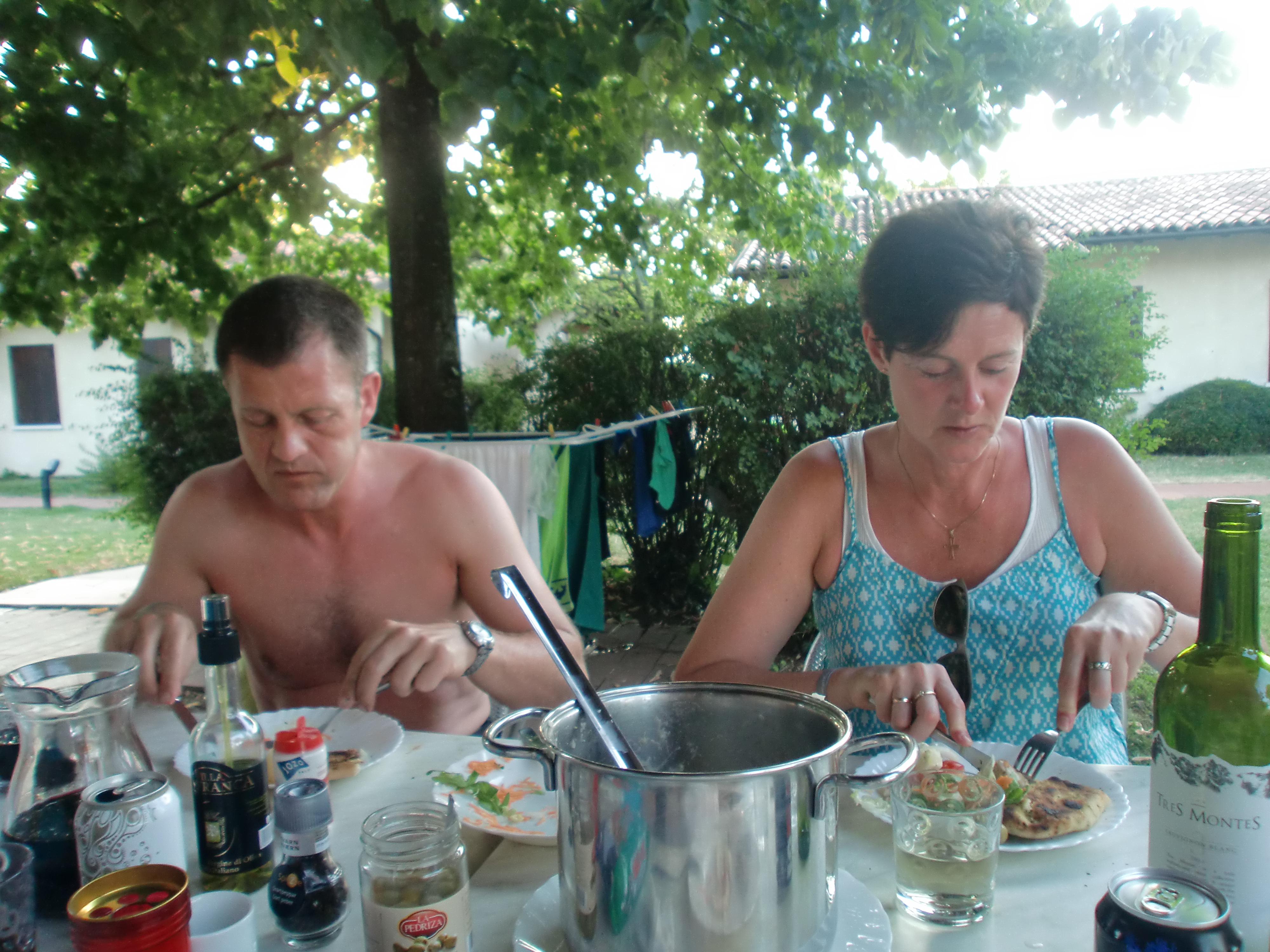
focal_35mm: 26
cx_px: 635
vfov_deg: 53.1
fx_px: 954
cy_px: 476
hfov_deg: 67.3
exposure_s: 1/60
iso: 125
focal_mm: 4.65
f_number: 2.6
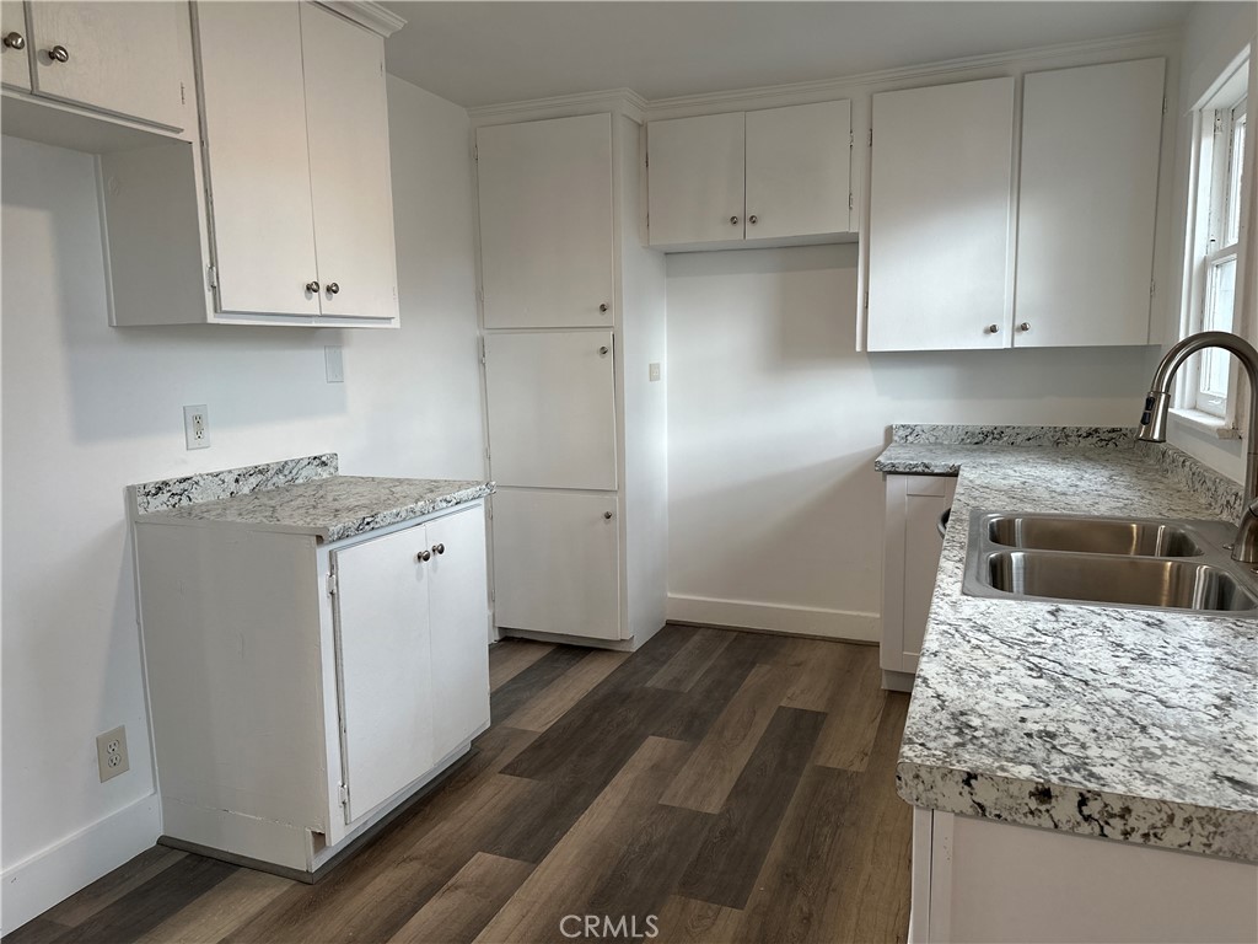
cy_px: 472
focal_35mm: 24
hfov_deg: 71.6
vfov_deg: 56.8
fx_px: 872
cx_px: 629
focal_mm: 6.86
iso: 125
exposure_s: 1/120
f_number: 1.78
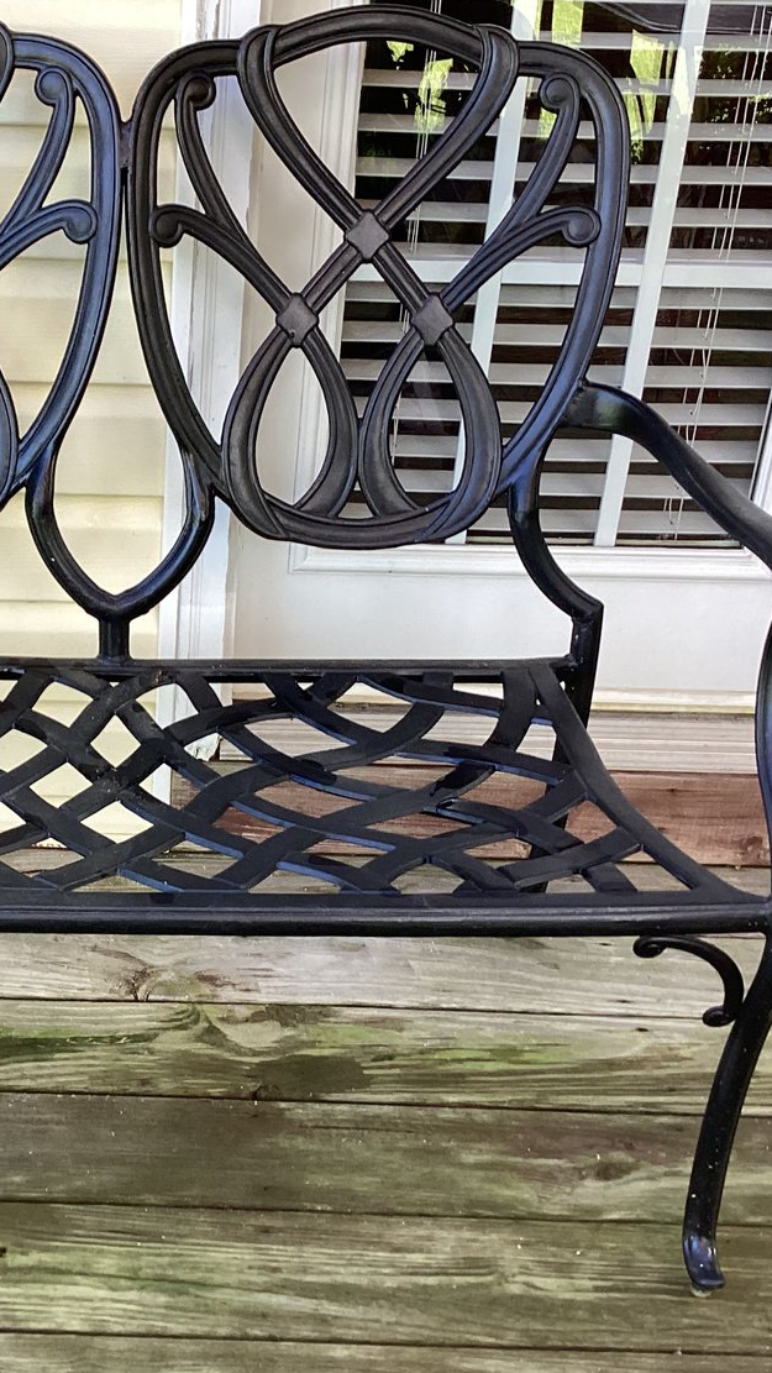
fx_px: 1674
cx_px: 132
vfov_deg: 44.6
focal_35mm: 46
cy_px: 693
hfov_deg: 25.4
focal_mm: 3.3
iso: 64
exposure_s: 1/120
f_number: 2.4
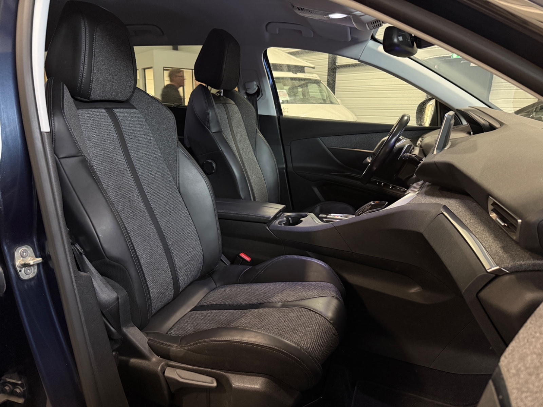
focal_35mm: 24
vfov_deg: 56.8
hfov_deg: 71.6
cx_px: 272
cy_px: 204
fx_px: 376
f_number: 1.78
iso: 800
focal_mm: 6.76
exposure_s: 1/25
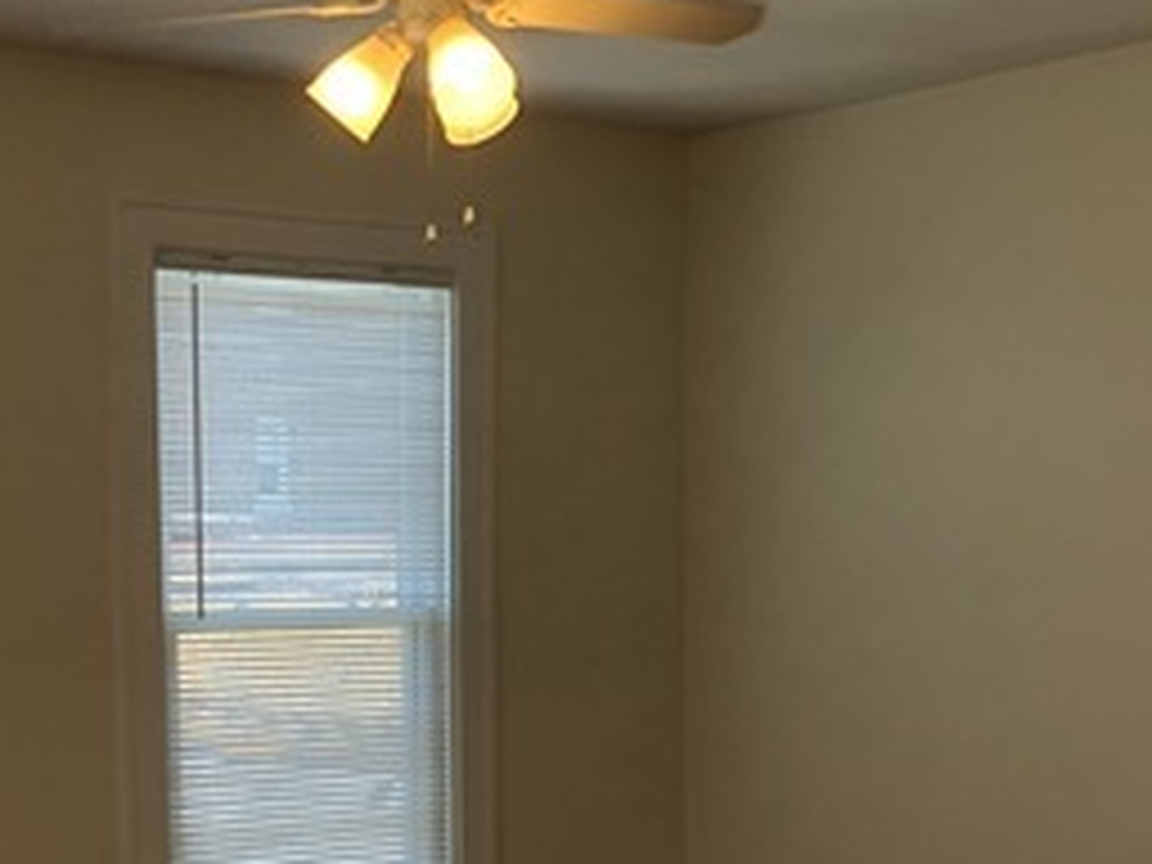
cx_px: 238
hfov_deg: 27.3
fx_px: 2330
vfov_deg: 20.5
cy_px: 828
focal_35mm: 70
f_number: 1.8
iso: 64
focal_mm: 3.99
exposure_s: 1/120
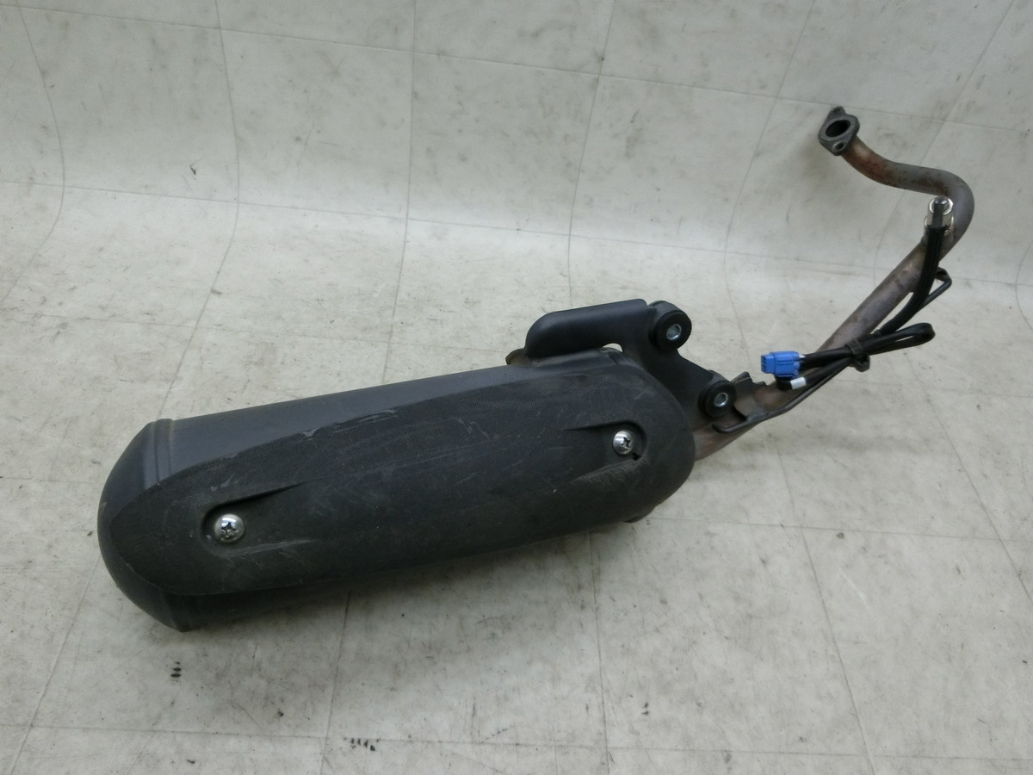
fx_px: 746
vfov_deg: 54.9
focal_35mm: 25
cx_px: 516
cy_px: 388
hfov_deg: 69.4
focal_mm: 4.5
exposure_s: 1/125
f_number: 3.5
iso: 400
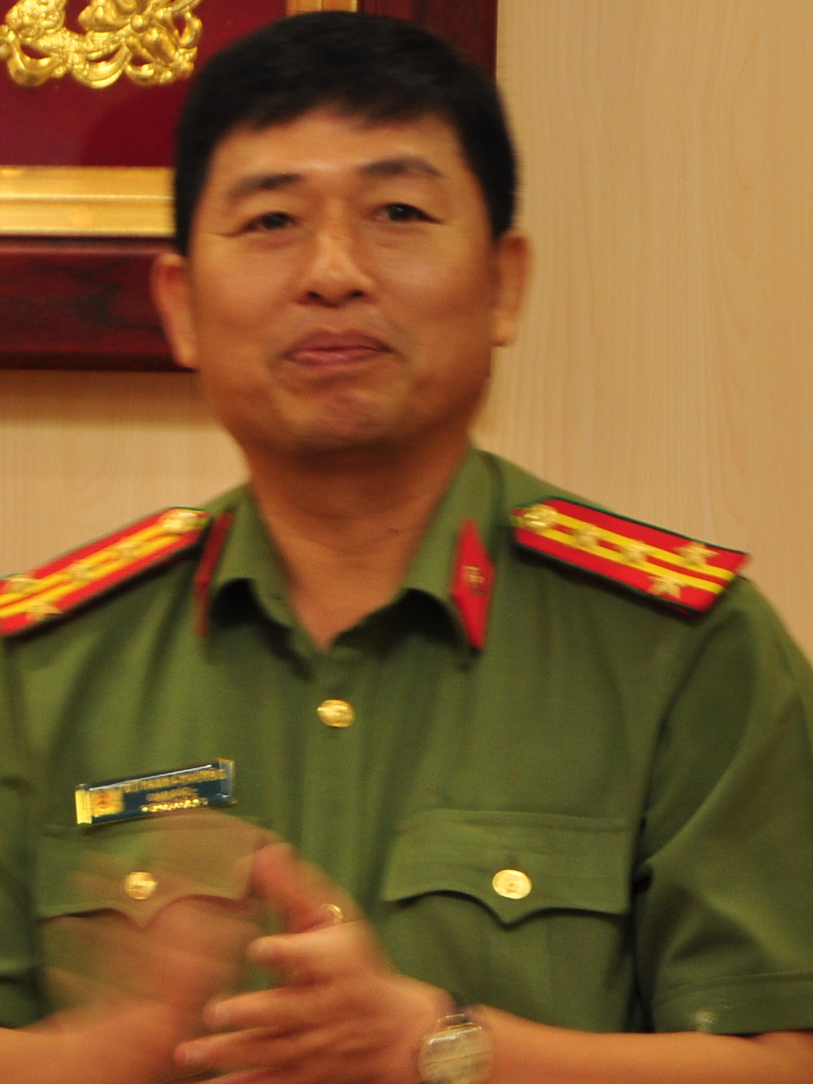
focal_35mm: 300
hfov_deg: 4.9
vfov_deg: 6.6
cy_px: 570
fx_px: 9396
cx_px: -563
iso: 250
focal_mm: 66
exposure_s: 1/8
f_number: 5.3
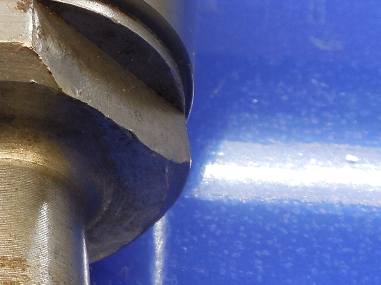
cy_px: 128
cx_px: -48
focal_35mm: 96
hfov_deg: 19.5
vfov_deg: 15.4
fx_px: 1057
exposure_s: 1/80
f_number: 3.3
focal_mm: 4.5
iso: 125
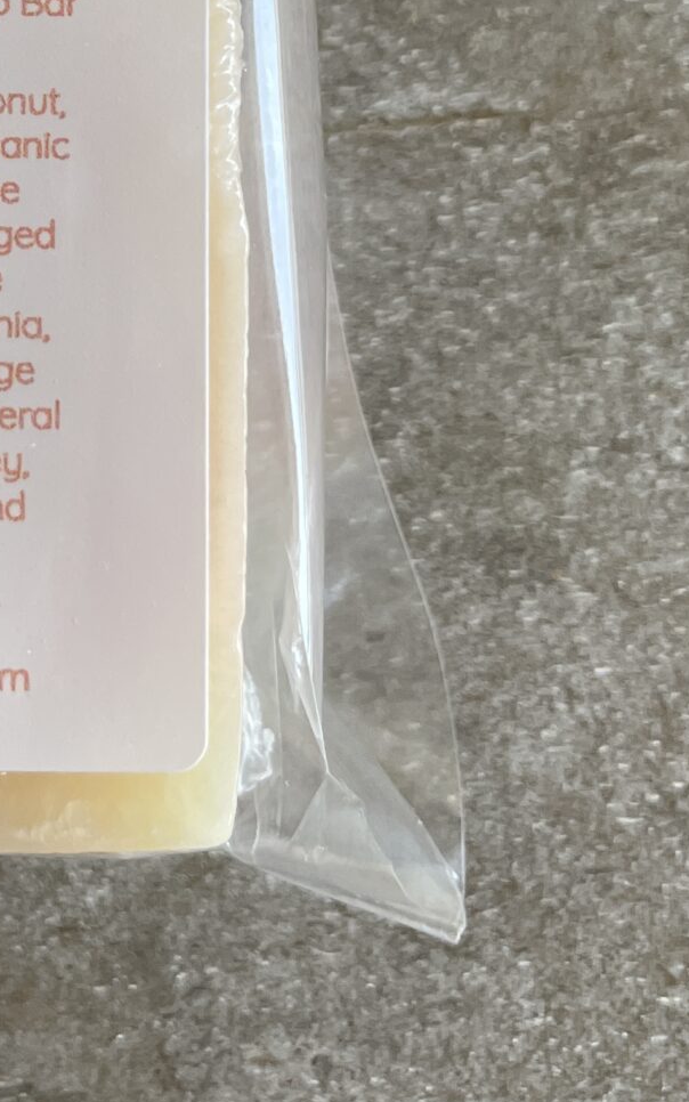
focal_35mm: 73
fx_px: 2193
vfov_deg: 25.9
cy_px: -132
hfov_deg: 17.1
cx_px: -137
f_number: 1.6
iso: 125
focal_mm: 4.2
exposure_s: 1/121
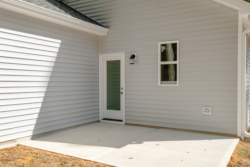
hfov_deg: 56.5
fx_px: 233
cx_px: 125
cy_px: 84
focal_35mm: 34
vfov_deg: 39.4
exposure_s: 1/250
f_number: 8
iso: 400
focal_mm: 33.5
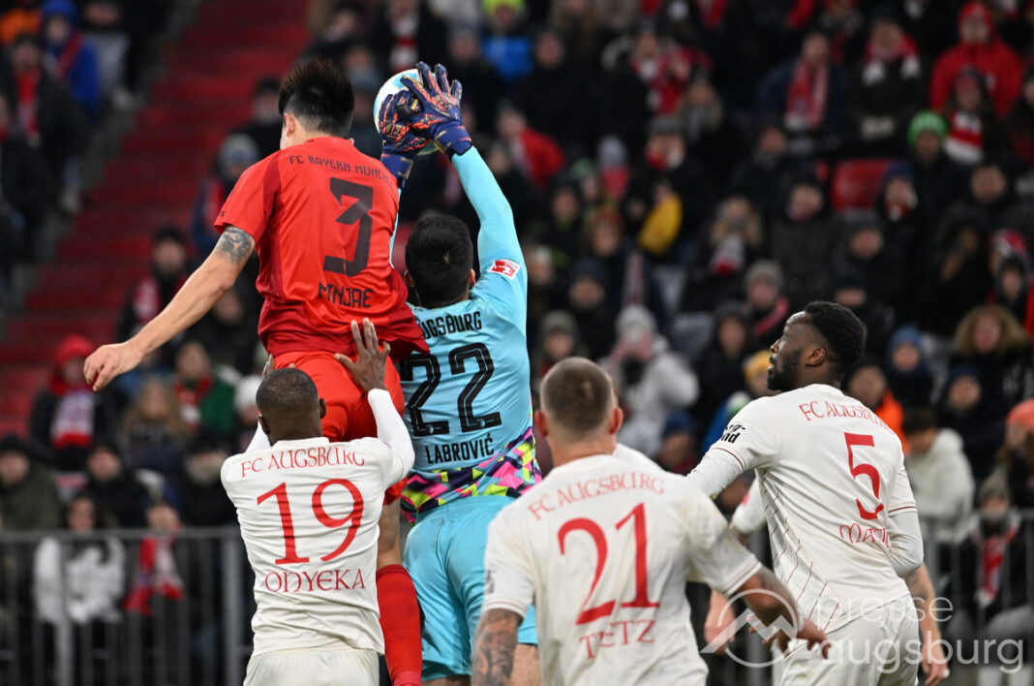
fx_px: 11468
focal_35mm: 400
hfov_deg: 5.2
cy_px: 343
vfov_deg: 3.4
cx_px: 517
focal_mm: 400
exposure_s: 1/1000
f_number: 4.5
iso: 3200
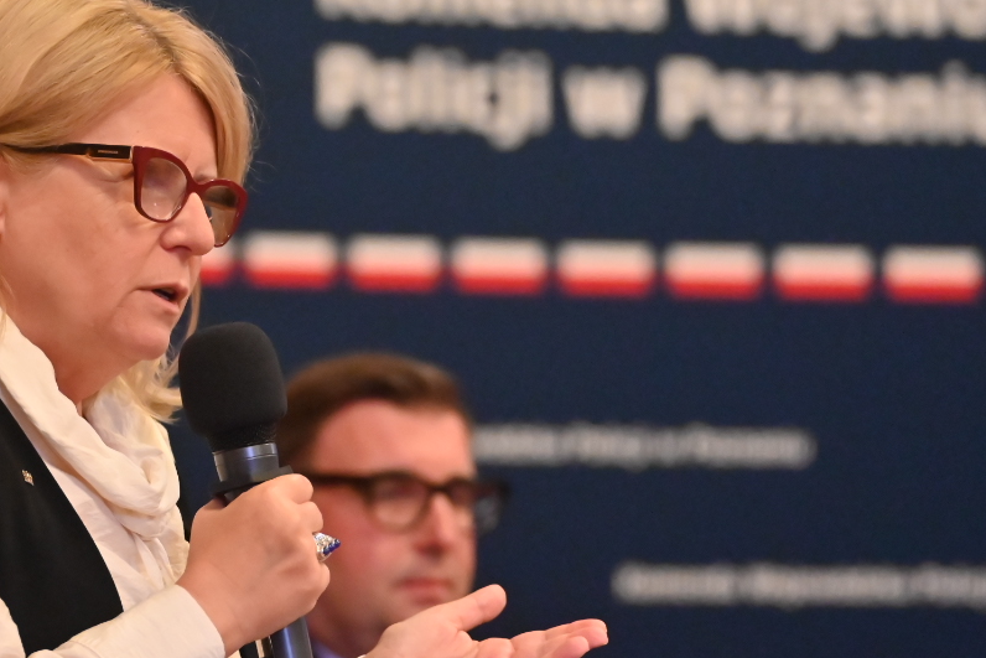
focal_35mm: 234
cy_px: 357
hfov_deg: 8.8
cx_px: 248
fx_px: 6410
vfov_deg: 5.9
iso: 6400
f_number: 2.8
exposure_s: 1/400
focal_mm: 115
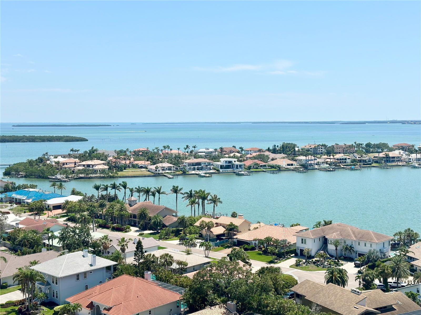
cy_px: 158
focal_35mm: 48
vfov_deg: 30.3
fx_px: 584
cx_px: 210
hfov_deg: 39.7
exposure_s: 1/8929
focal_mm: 6.86
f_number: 1.78
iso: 100
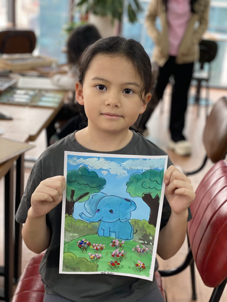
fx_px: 455
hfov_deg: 28.0
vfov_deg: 36.8
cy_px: 151
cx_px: 114
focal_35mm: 52
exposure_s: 1/122
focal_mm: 6
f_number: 2
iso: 125
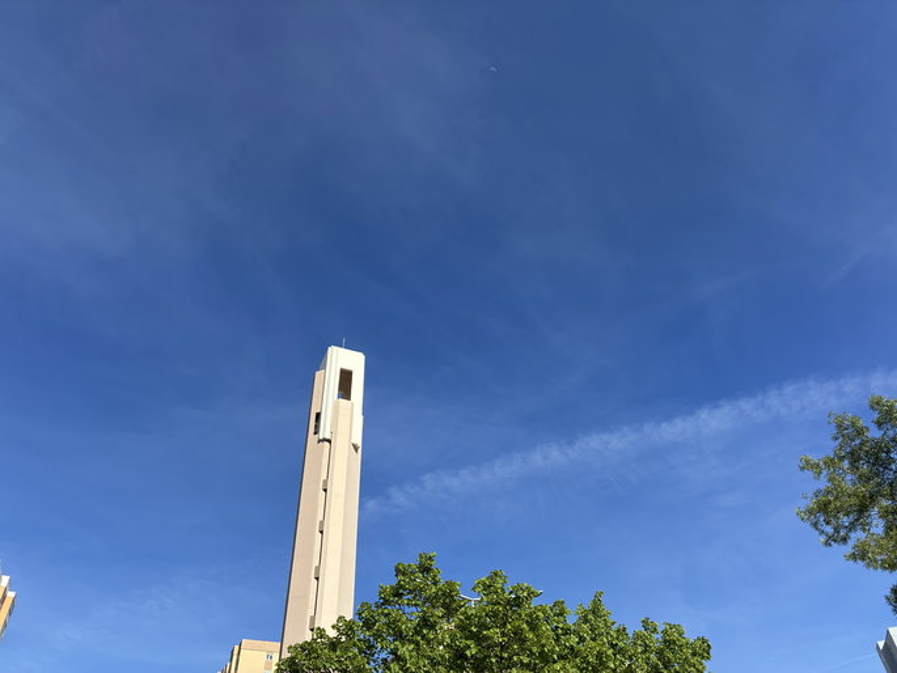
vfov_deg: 53.1
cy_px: 336
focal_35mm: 26
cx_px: 448
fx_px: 674
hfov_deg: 67.3
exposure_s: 1/1613
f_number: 1.64
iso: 25
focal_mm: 4.2
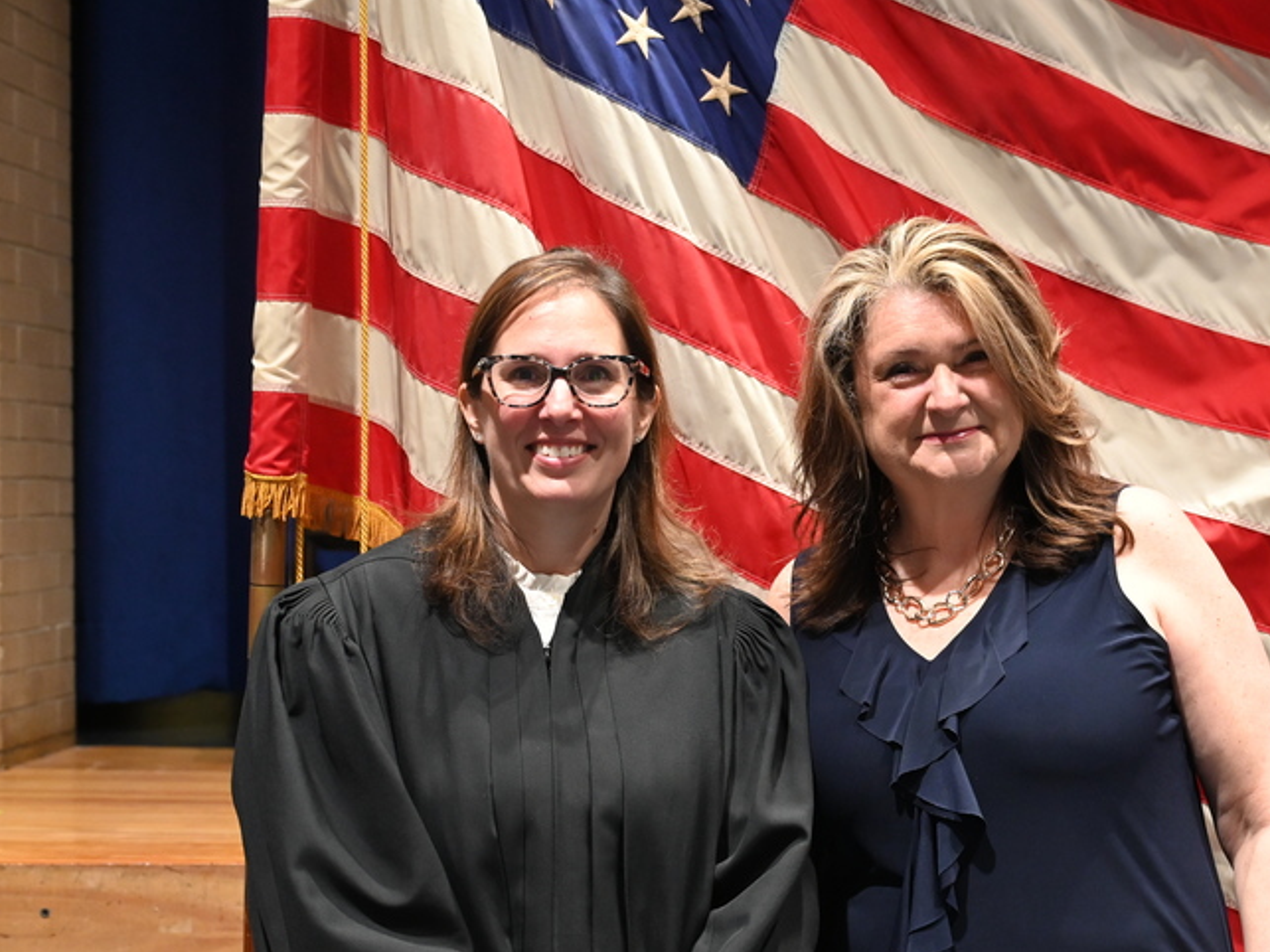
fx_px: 2751
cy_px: 528
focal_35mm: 75
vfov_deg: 19.6
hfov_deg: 25.9
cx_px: 790
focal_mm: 49
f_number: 4
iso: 3600
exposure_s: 1/60
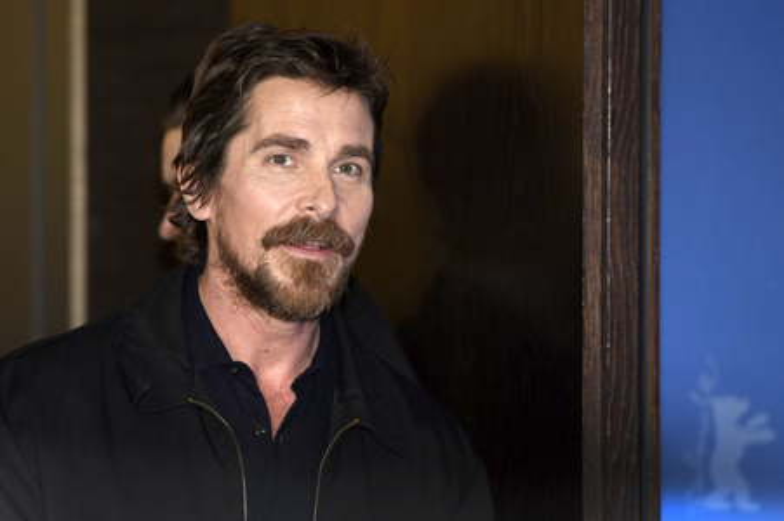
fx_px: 4352
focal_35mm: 200
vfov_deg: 6.9
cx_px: 392
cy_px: 260
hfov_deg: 10.3
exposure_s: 1/400
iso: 800
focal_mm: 200
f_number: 3.5
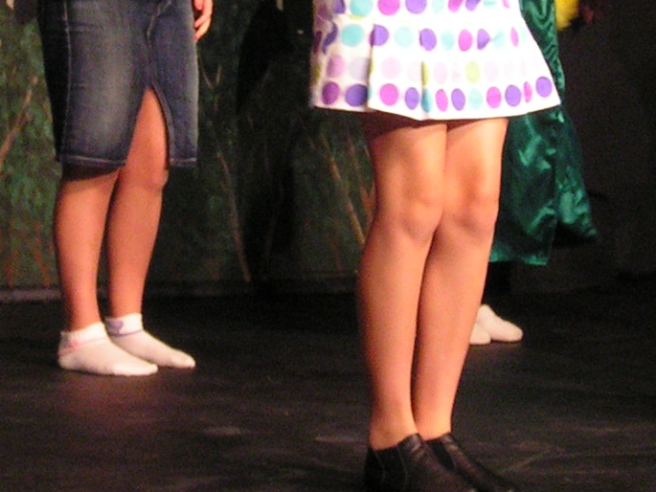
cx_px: 302
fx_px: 2388
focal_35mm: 126
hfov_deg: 15.6
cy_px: 48
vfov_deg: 11.7
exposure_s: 1/50
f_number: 2.8
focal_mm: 6.3
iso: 125
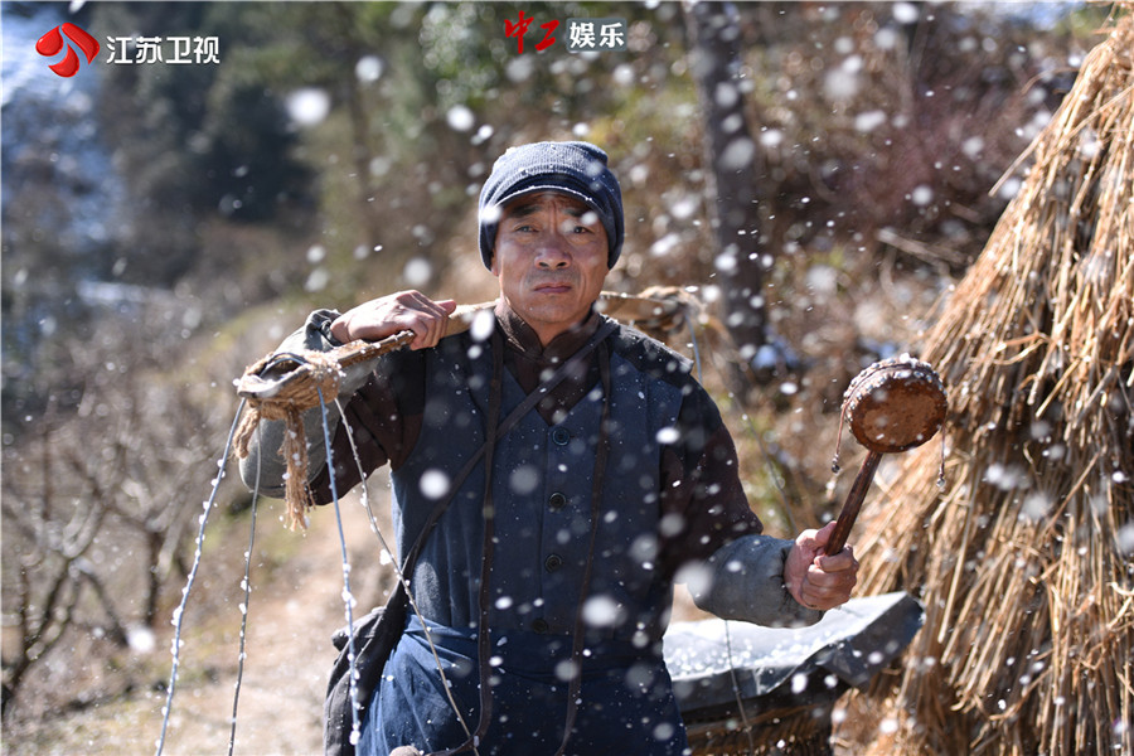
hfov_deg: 28.8
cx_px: 567
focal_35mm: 70
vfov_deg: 19.5
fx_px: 2205
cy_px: 378
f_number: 2.8
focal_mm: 70
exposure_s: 1/250
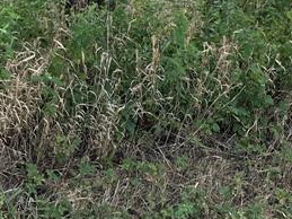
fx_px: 801
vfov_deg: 14.1
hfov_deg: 20.3
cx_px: 37
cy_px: -150
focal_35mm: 95
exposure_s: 1/1144
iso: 80
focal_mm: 6.86
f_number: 1.78
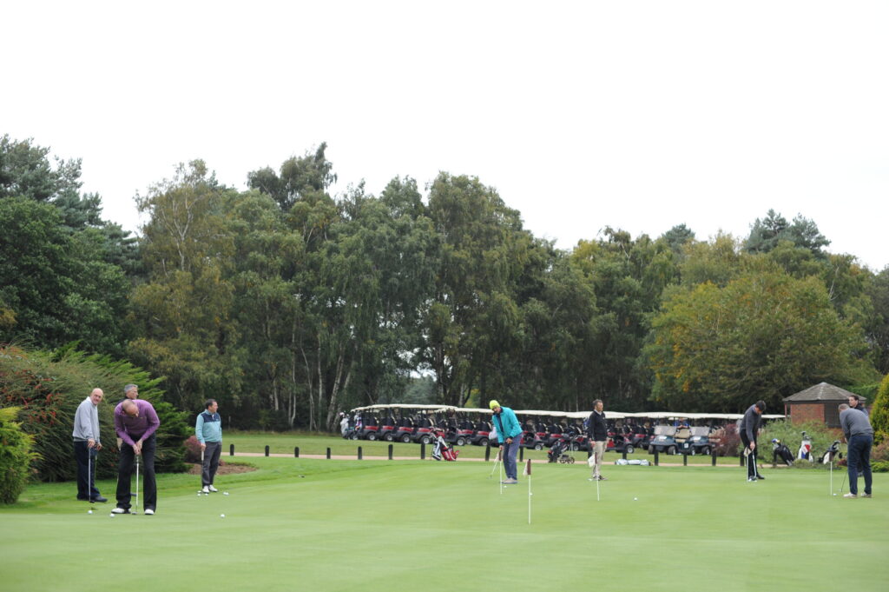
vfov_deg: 26.9
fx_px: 1234
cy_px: 296
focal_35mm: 50
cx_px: 444
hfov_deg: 39.6
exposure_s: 1/2000
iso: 800
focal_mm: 50
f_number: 3.5
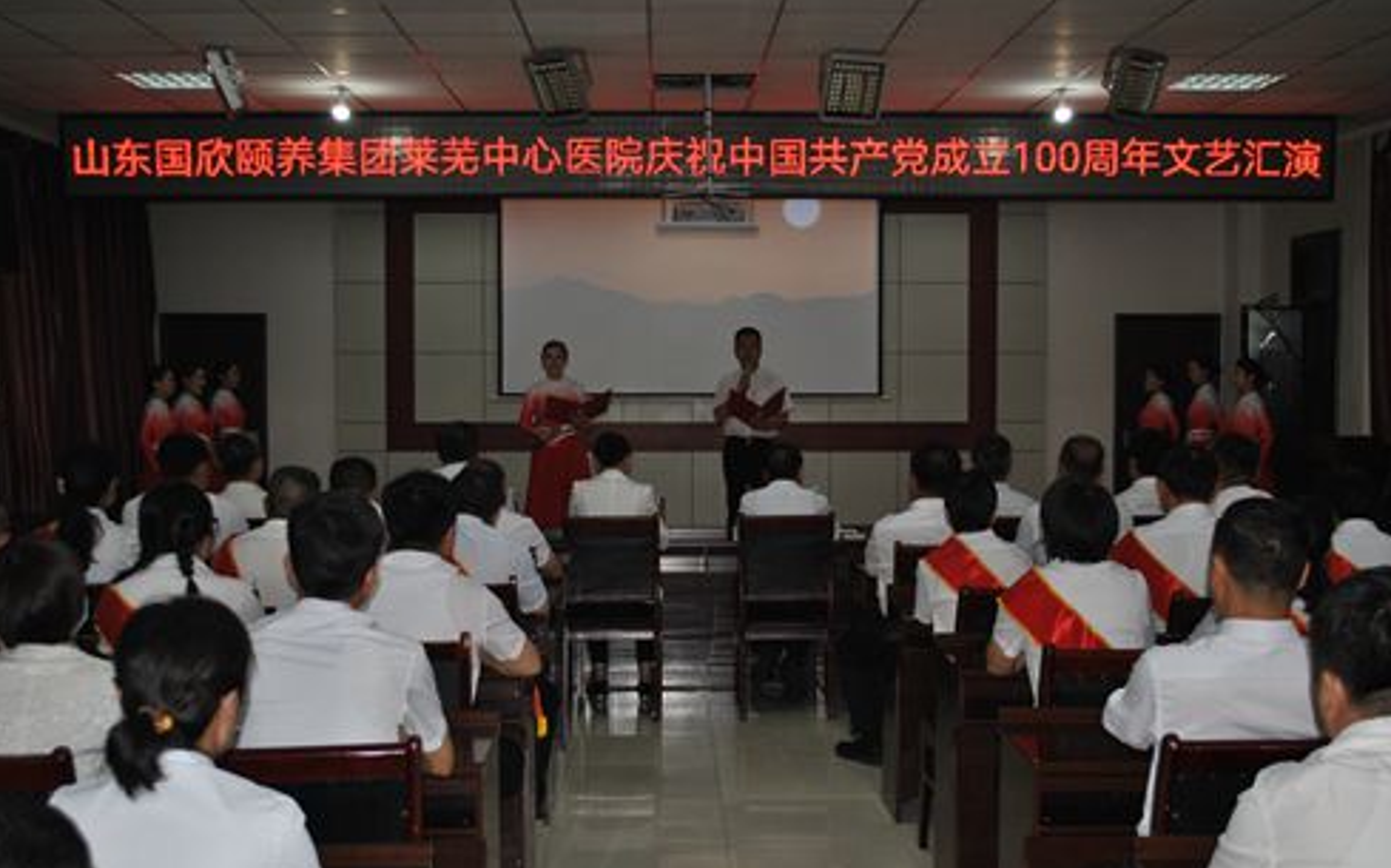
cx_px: 697
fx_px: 1781
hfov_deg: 42.7
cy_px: 448
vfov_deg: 27.4
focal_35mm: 47
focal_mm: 30
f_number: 4.5
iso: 200
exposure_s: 1/60
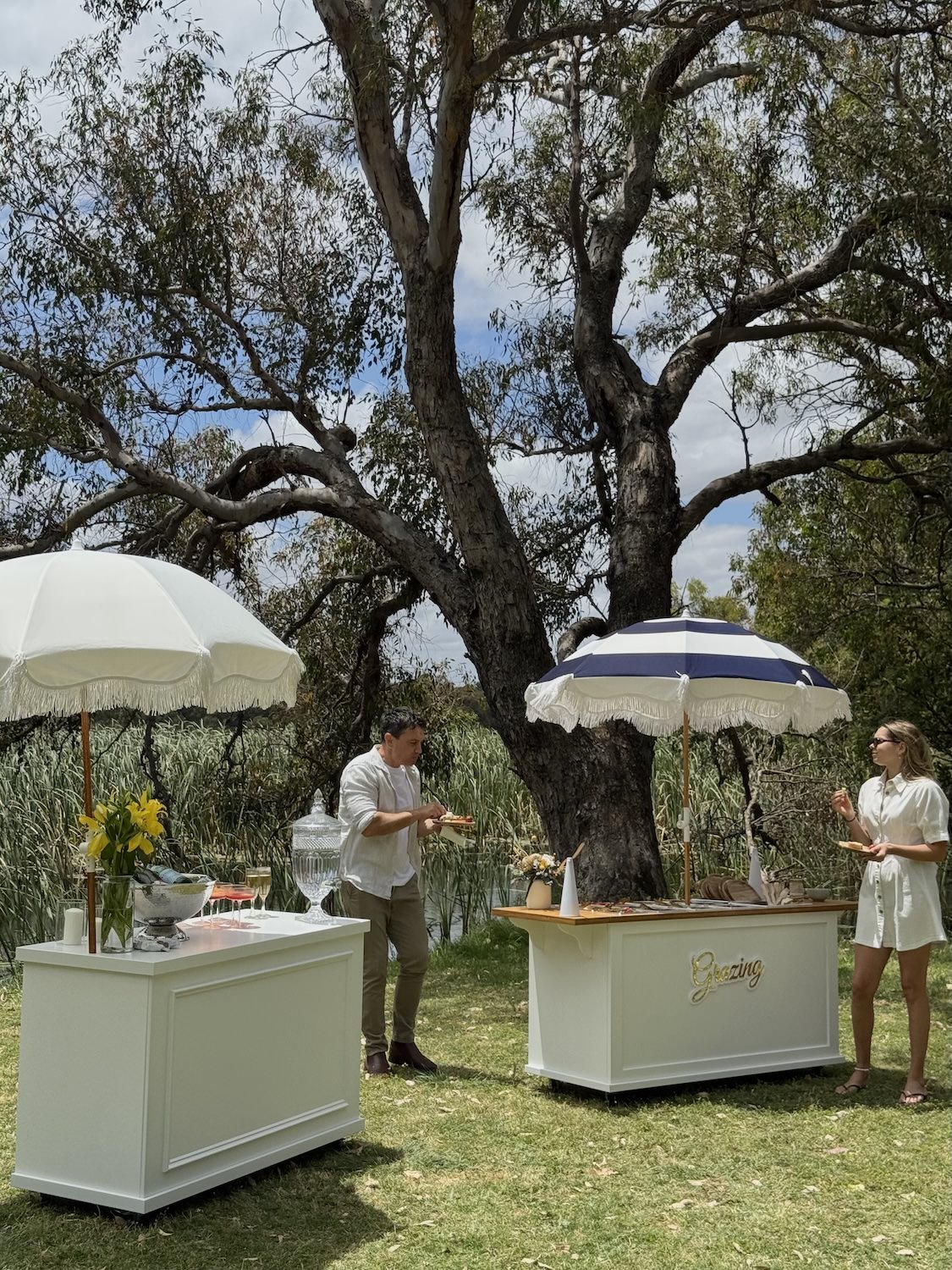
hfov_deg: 30.3
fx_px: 1760
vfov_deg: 39.7
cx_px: 476
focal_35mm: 48
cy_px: 635
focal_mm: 6.76
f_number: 1.78
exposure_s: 1/5848
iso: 64
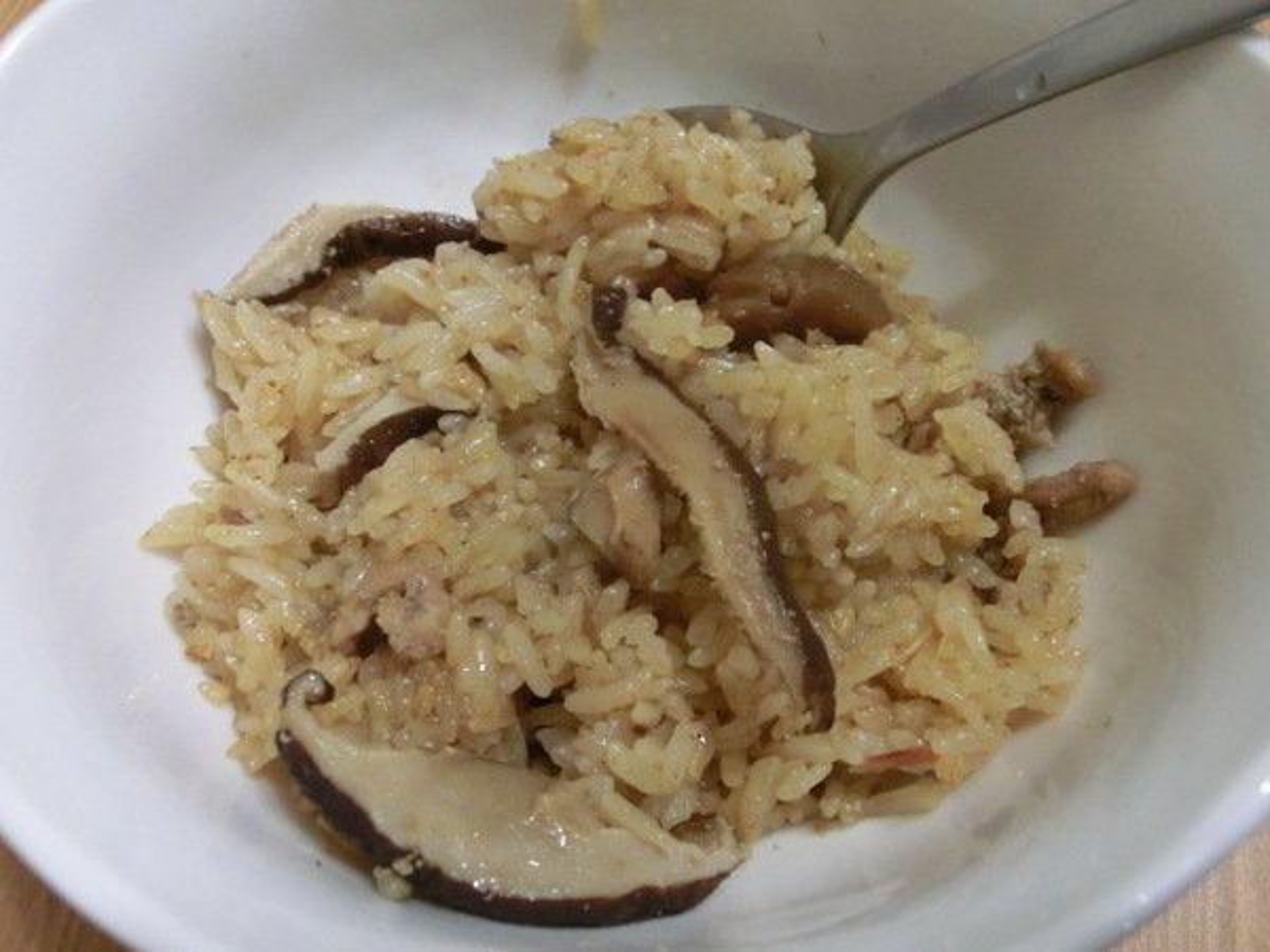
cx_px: 635
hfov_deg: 55.4
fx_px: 1211
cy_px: 476
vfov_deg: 42.9
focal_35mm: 33
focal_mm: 5.86
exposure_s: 1/25
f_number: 3.7
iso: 800
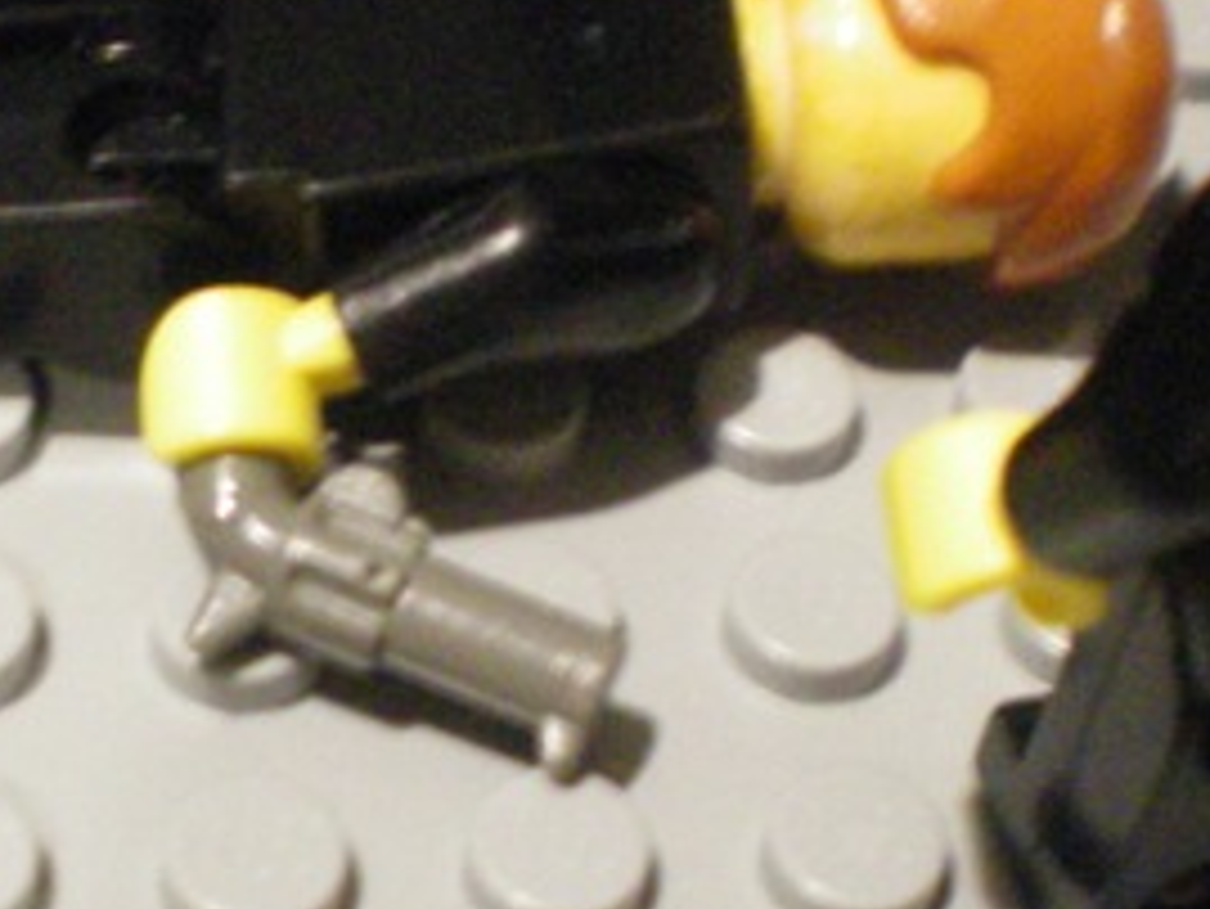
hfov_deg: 17.4
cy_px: 202
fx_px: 3952
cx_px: 513
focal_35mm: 113
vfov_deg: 13.1
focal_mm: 6.3
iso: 400
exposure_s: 1/8
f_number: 3.1
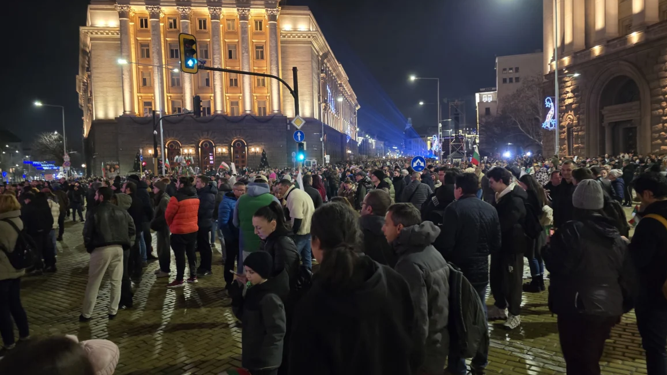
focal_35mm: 26
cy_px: 179
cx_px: 337
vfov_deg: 44.4
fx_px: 460
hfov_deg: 71.9
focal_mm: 6.3
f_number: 1.7
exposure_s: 1/33.3
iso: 1250
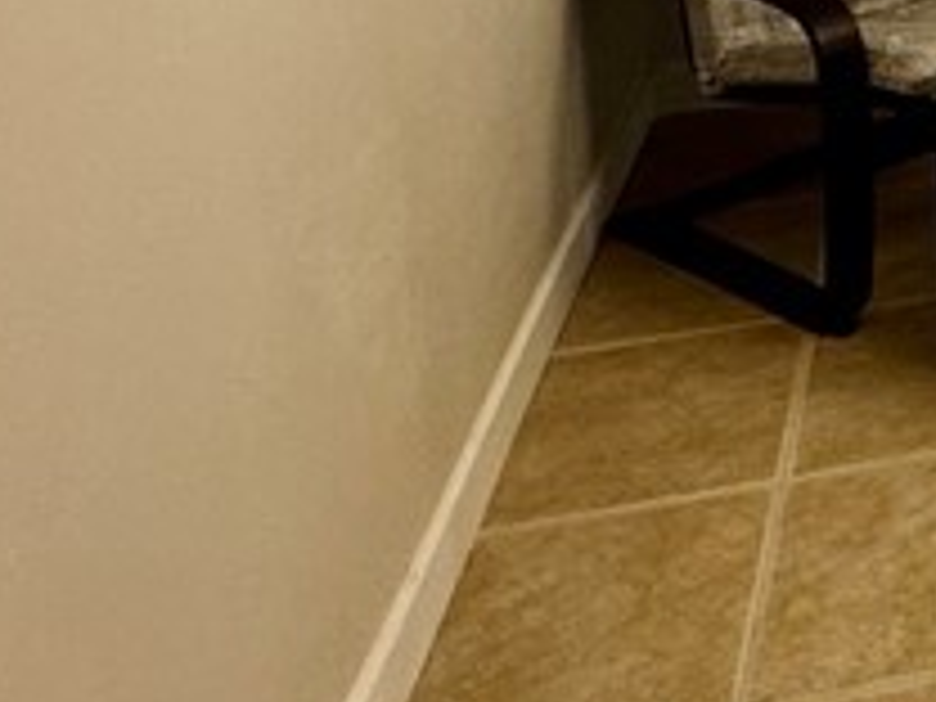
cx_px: 1665
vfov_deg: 18.6
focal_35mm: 69
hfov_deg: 20.4
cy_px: -387
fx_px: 1866
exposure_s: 1/60
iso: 160
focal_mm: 2.22
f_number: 2.2
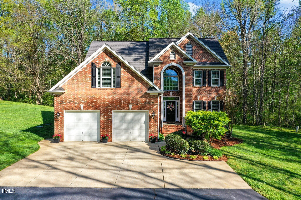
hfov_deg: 65.5
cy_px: 100
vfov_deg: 46.4
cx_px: 150
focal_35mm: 28
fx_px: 234
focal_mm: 10.26
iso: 100
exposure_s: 1/240
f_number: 5
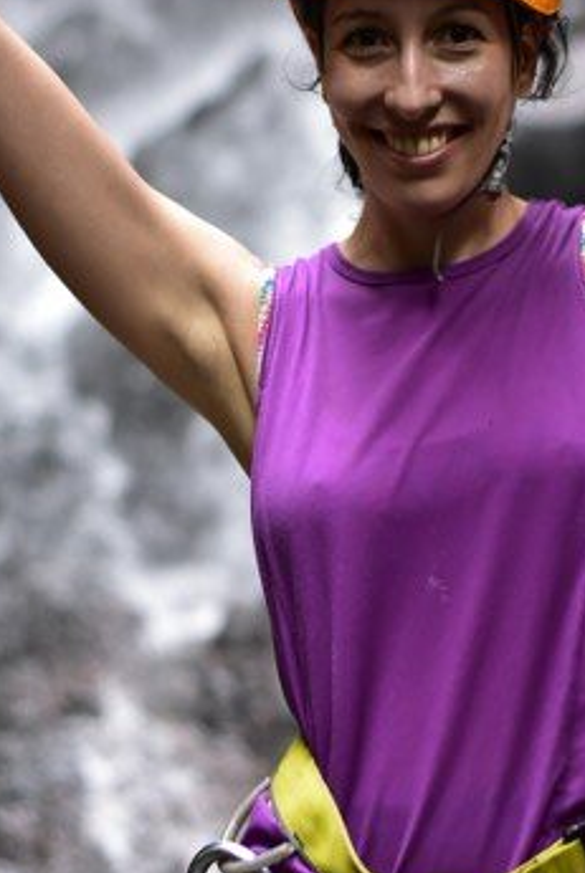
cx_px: 489
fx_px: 3378
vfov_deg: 14.7
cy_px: 331
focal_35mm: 139
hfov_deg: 9.9
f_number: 1.8
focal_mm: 50
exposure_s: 1/200
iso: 800
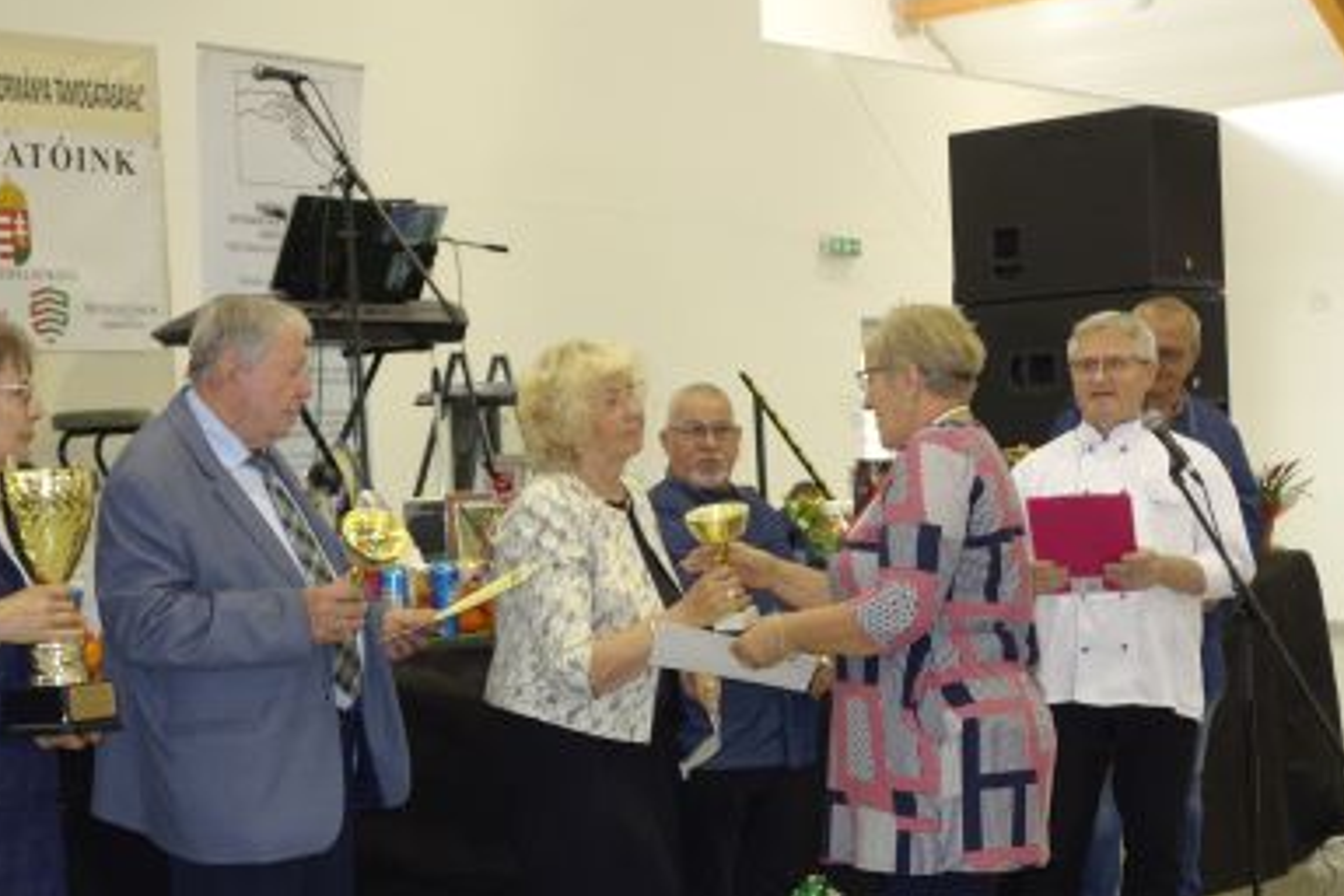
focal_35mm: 69
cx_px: 595
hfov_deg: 29.2
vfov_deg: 19.7
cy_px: 555
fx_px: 2576
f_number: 3.5
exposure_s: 1/60
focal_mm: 19.53
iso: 500
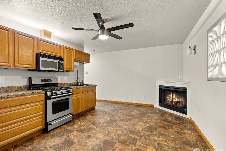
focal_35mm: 17
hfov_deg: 93.2
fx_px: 107
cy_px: 77
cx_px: 108
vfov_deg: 70.5
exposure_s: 1.3
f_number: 9
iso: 500
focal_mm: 16
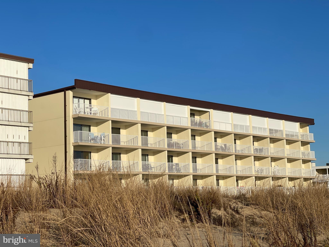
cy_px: 124
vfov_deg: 22.9
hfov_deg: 30.3
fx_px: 608
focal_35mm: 64
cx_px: 164
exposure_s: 1/2421
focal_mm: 7.5
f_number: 2.2
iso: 20
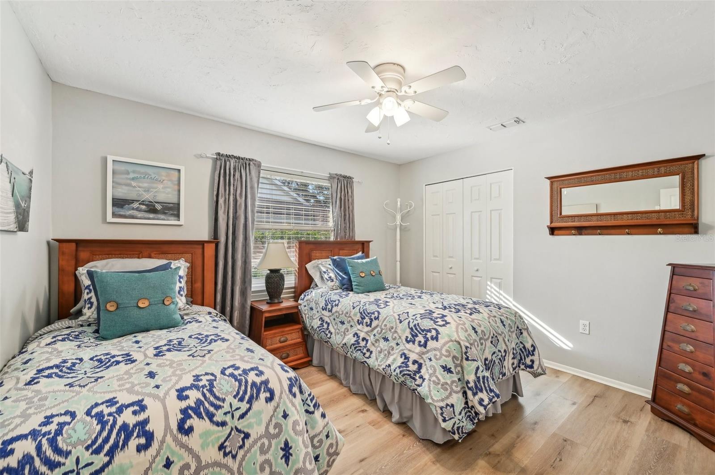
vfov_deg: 81.1
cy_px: 238
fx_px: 278
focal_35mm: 14
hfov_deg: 104.3
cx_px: 358
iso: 400
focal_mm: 14
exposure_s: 1/30
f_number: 8
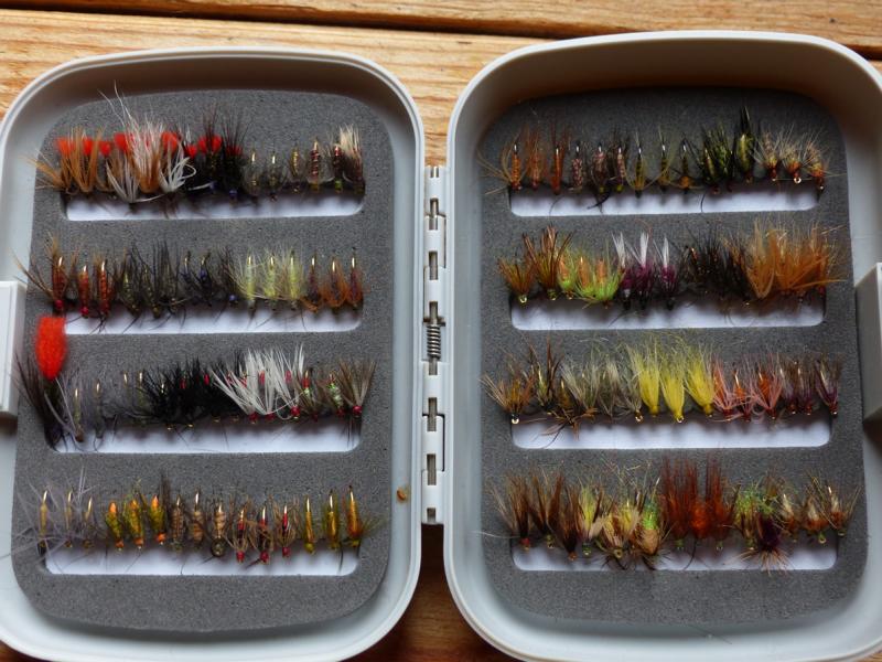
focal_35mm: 54
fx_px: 1376
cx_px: 441
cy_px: 331
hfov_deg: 35.5
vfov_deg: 27.0
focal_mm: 9.8
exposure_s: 1/40
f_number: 2.8
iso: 200
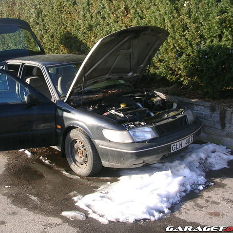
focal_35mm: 45
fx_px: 343
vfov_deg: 37.6
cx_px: 93
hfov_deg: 37.4
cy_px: 116
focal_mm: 5.8
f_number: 2.8
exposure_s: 1/248
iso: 50
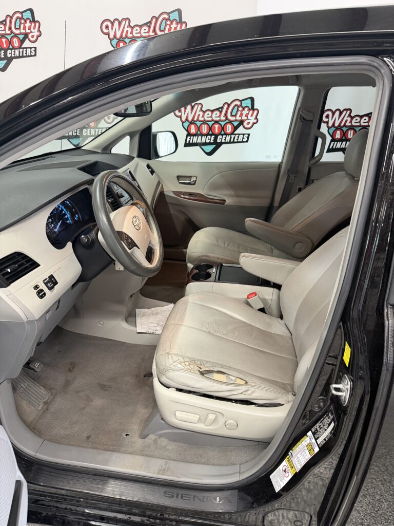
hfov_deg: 56.8
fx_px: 364
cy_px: 263
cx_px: 197
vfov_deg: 71.6
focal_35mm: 24
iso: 400
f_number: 1.78
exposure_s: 1/60
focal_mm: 6.76
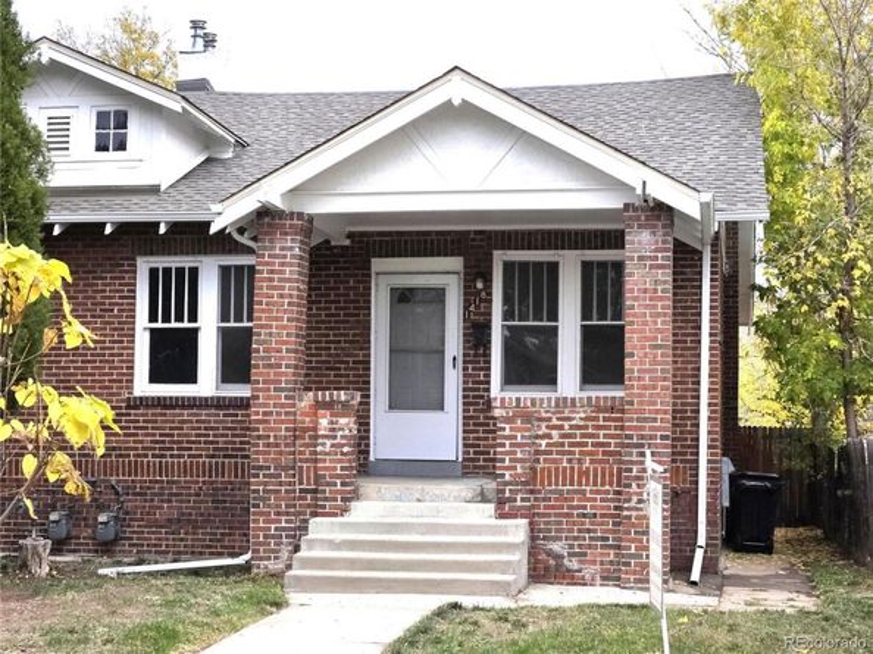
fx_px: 1739
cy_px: 327
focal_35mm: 69
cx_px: 436
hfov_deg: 28.2
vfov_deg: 21.3
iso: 25
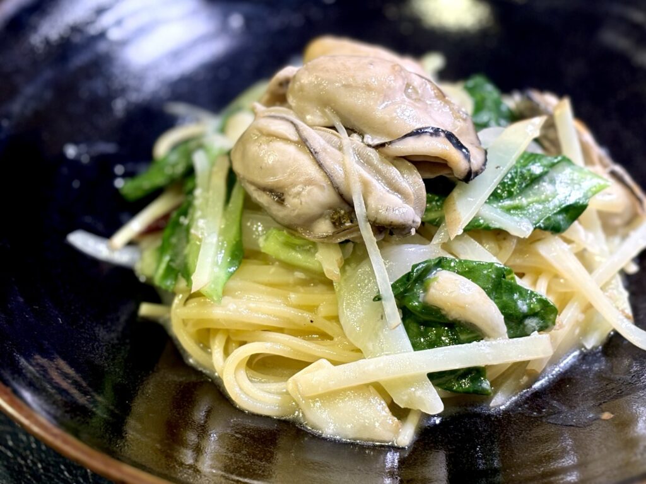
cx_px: 323
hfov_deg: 36.8
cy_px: 242
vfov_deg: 28.0
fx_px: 970
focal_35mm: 52
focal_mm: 5.96
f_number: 1.6
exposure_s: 1/51
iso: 40
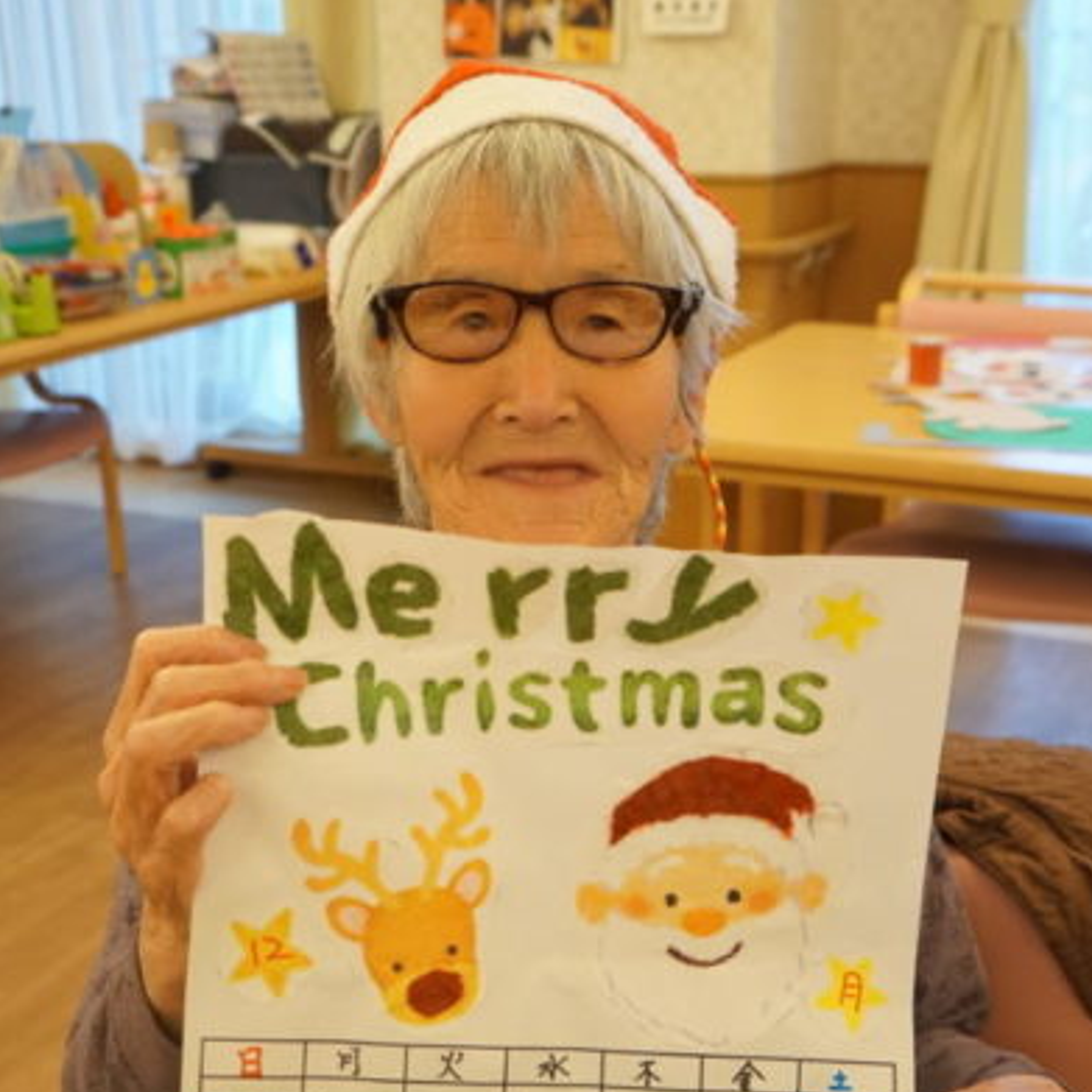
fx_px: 1535
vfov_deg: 38.9
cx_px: 552
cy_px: 695
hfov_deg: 39.2
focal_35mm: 43
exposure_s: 1/160
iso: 1600
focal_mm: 22
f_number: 4
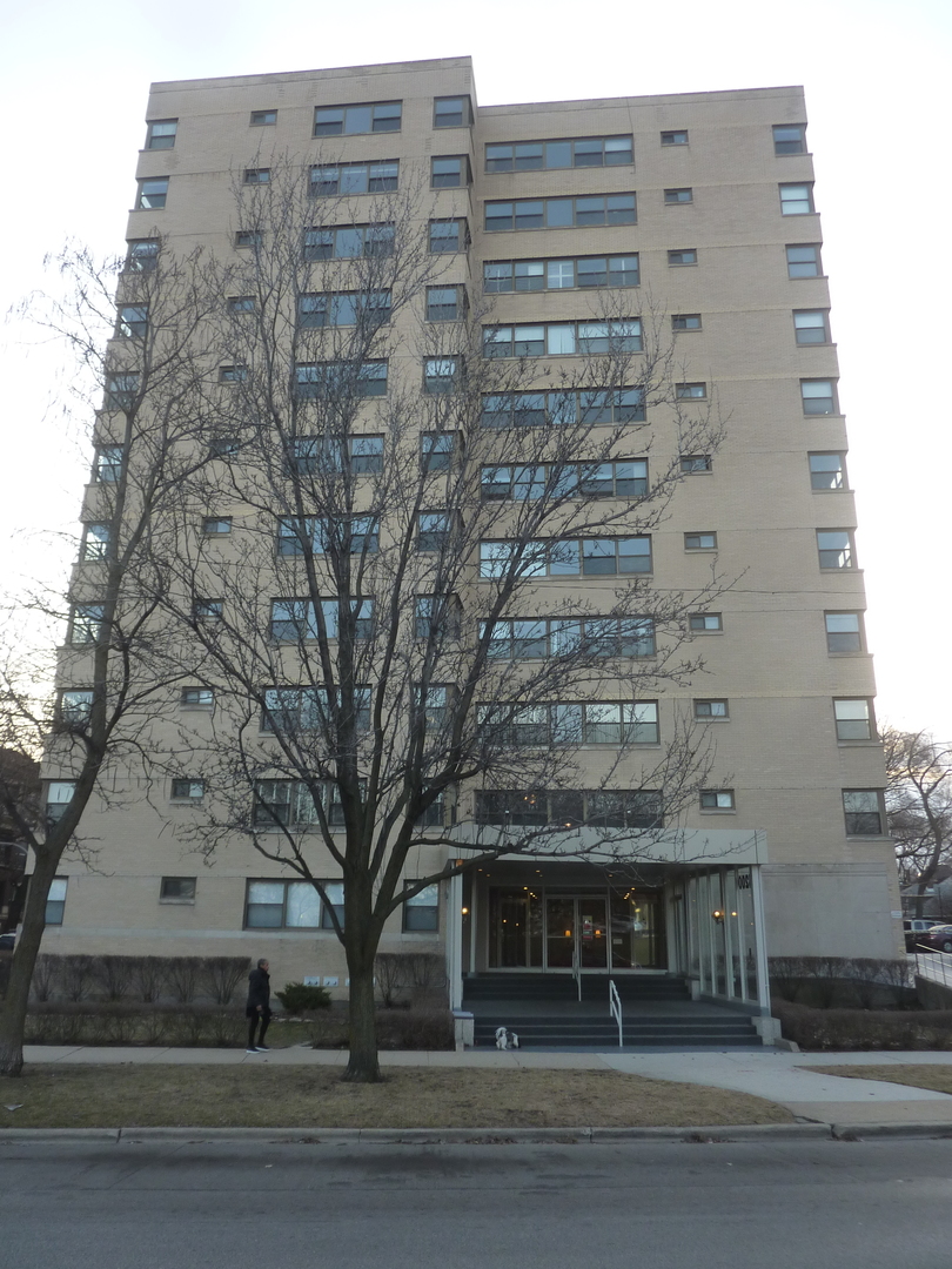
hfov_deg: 54.9
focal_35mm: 25
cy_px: 634
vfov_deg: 69.4
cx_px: 476
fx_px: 917
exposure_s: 1/100
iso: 125
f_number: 4
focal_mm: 4.1
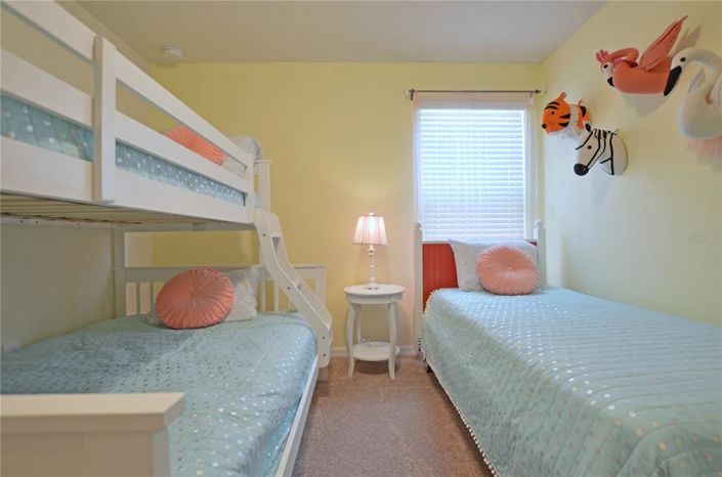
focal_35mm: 15
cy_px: 238
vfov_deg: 77.0
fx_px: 300
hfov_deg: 100.5
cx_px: 361
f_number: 4.5
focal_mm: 10
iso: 100
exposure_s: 1/6
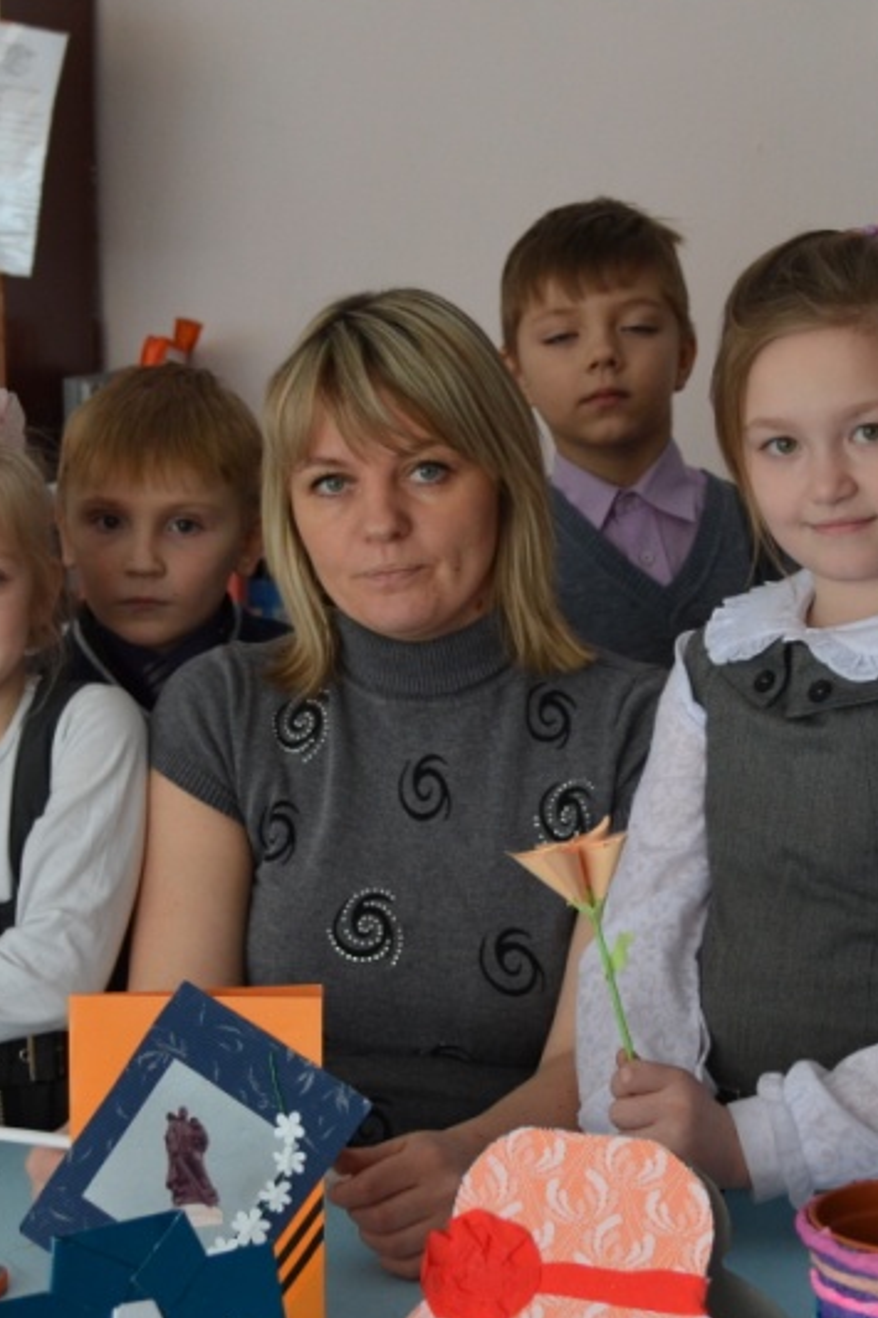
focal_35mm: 92
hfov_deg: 14.9
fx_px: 3368
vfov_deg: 22.1
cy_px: 643
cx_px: 420
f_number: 4.8
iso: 800
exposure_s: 1/60
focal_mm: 32
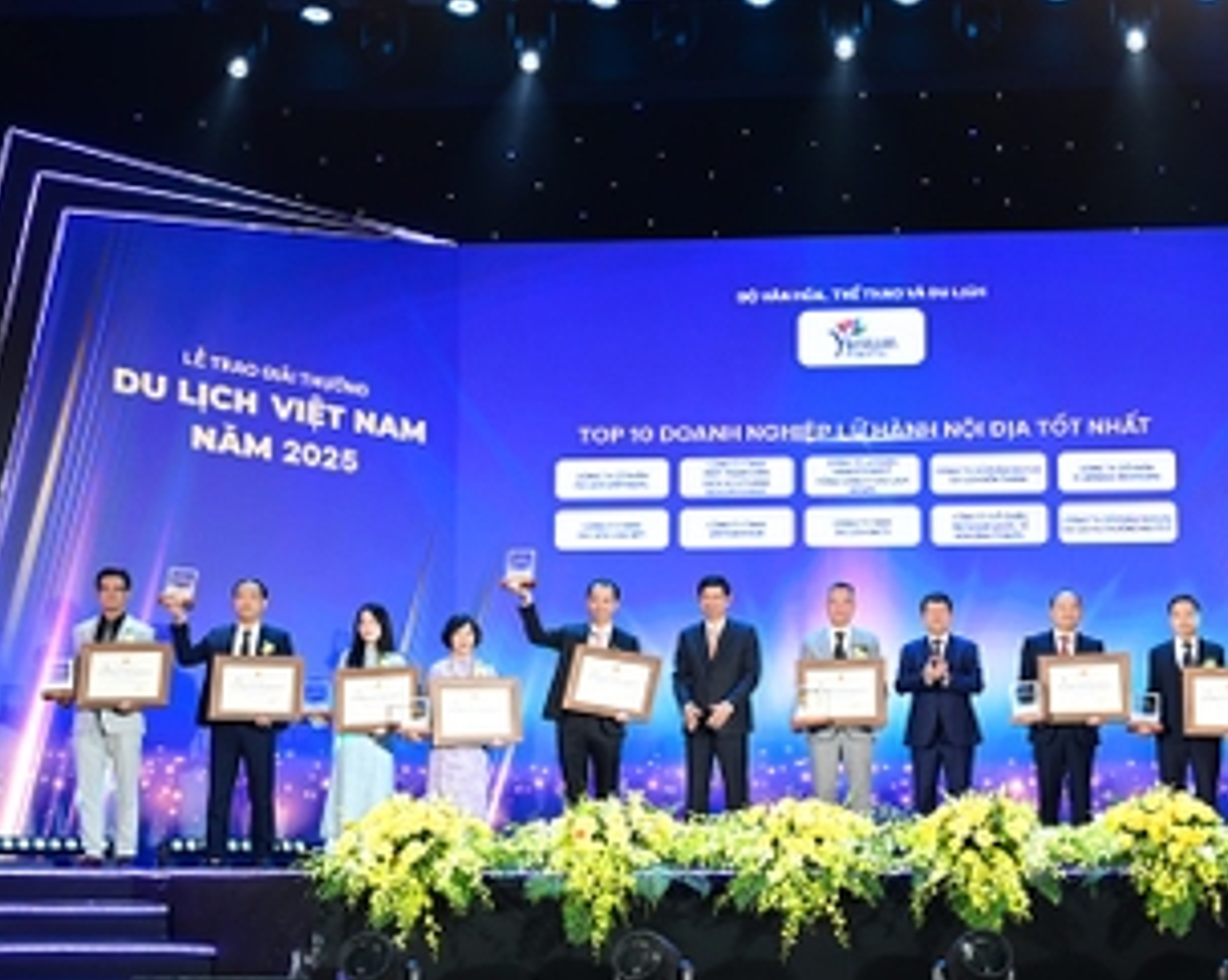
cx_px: 774
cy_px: 618
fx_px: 2107
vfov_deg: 26.1
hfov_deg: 32.3
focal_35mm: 58
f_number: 4.5
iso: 1250
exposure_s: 1/160
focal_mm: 39
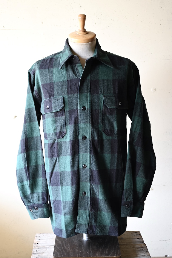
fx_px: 301
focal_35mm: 42
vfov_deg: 46.4
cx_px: 86
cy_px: 129
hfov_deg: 31.9
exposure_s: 1/25
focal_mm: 28
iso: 100
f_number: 2.8
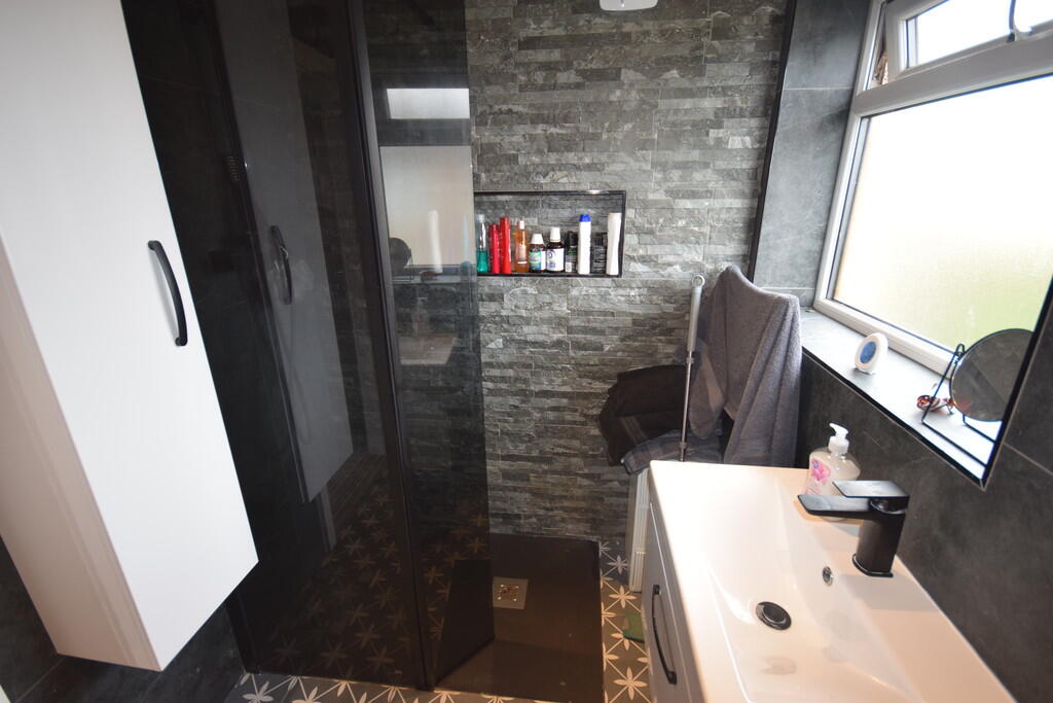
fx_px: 439
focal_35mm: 15
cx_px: 526
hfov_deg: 100.4
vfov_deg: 77.3
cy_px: 352
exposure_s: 1/125
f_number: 5.6
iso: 800
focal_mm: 10
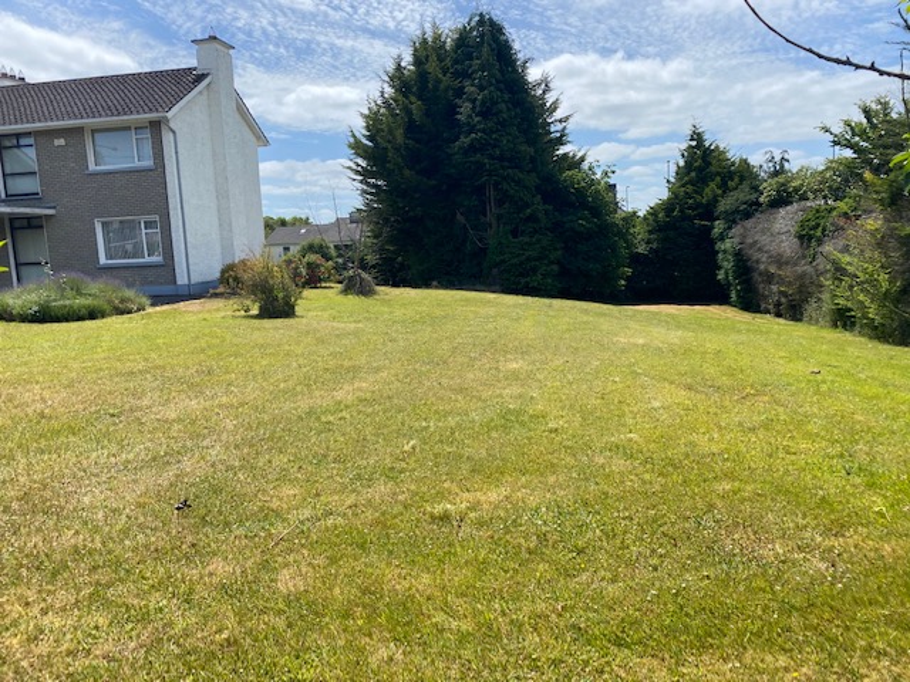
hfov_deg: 67.3
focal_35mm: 26
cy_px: 341
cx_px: 455
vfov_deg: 53.1
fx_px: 683
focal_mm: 4.25
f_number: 1.8
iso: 32
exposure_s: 1/2755
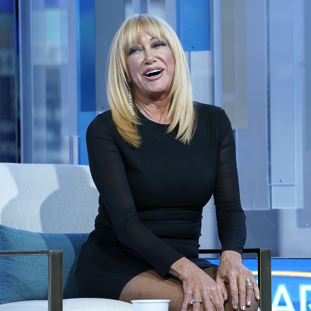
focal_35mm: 199
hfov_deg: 8.8
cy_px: 156
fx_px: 2023
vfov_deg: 8.8
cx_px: 190
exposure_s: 1/160
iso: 3200
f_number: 6.3
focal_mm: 156
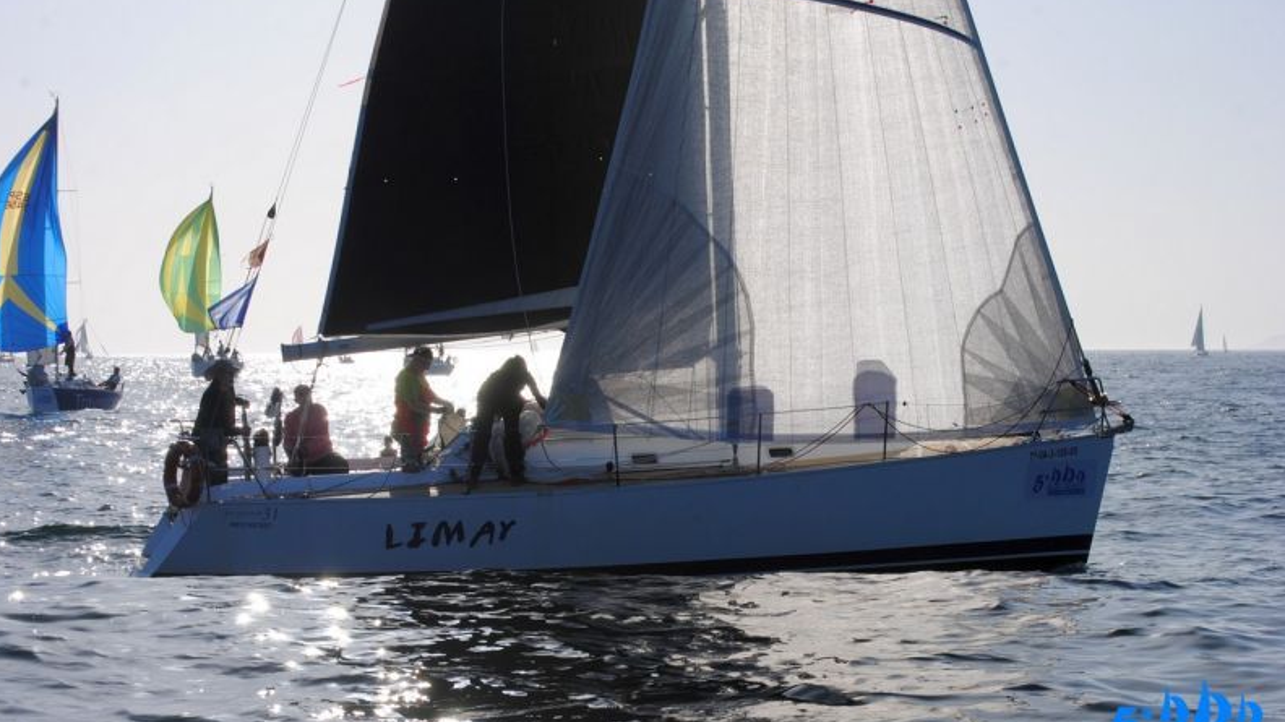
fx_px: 2982
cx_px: 641
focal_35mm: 88
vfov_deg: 13.8
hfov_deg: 24.3
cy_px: 363
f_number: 10
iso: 100
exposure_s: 1/400
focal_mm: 55
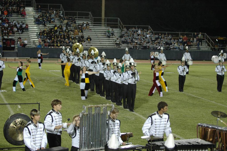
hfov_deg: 19.5
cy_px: 76
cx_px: 114
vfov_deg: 13.0
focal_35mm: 105
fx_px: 661
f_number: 2.8
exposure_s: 1/60
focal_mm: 70
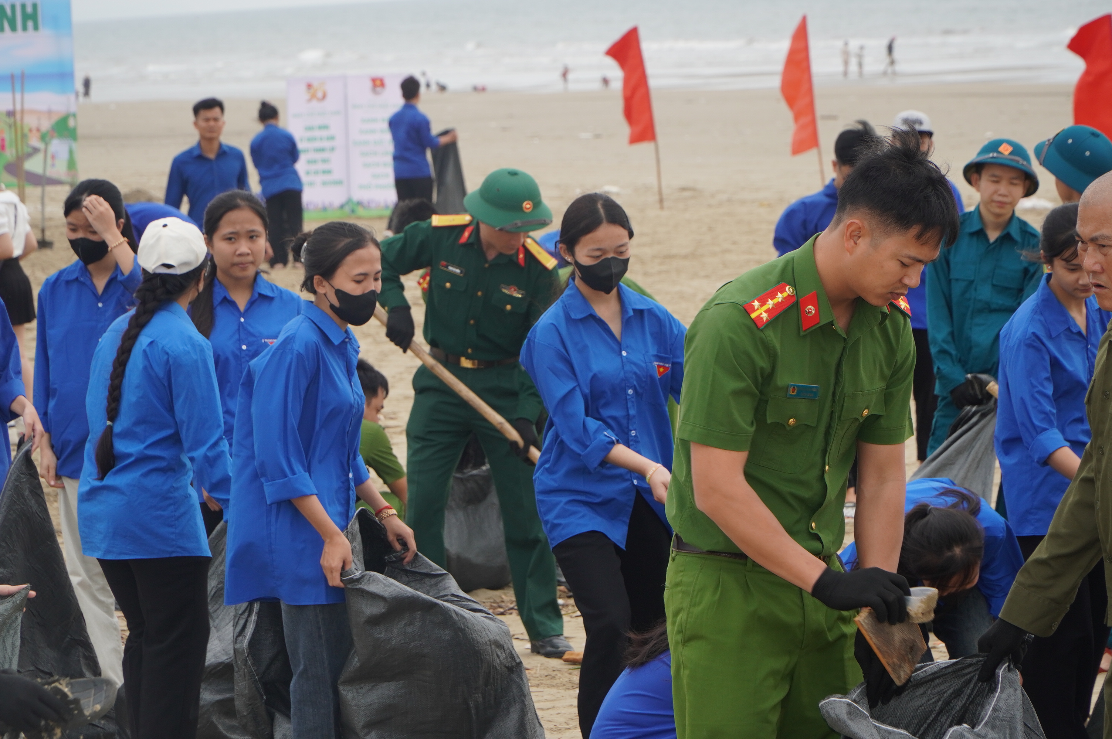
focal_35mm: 158
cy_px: 370
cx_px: 556
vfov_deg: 8.7
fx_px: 4861
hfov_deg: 13.1
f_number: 9
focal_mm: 105
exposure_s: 1/160
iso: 250
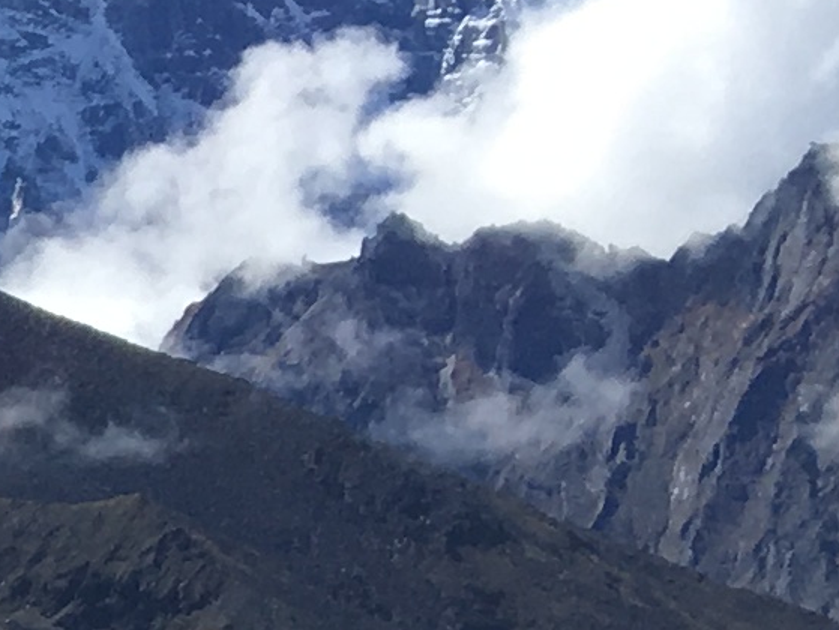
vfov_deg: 7.0
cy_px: 884
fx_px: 5069
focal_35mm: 209
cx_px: -1630
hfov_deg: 8.1
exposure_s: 1/1399
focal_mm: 4.15
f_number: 2.2
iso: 25
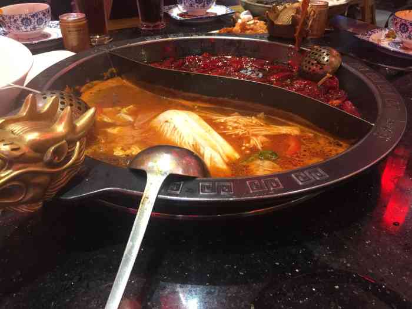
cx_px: 206
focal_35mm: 29
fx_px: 345
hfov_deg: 61.7
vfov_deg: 48.2
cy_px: 154
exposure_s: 1/17
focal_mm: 4.15
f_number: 2.2
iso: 125
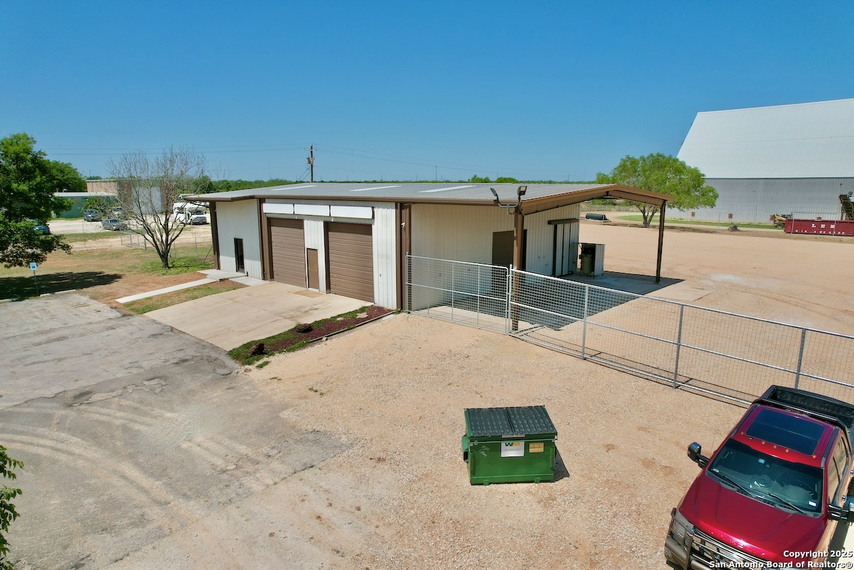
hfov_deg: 78.6
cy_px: 285
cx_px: 427
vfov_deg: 57.3
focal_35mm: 22
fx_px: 522
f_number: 2.8
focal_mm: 8.38
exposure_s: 1/4000
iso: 110
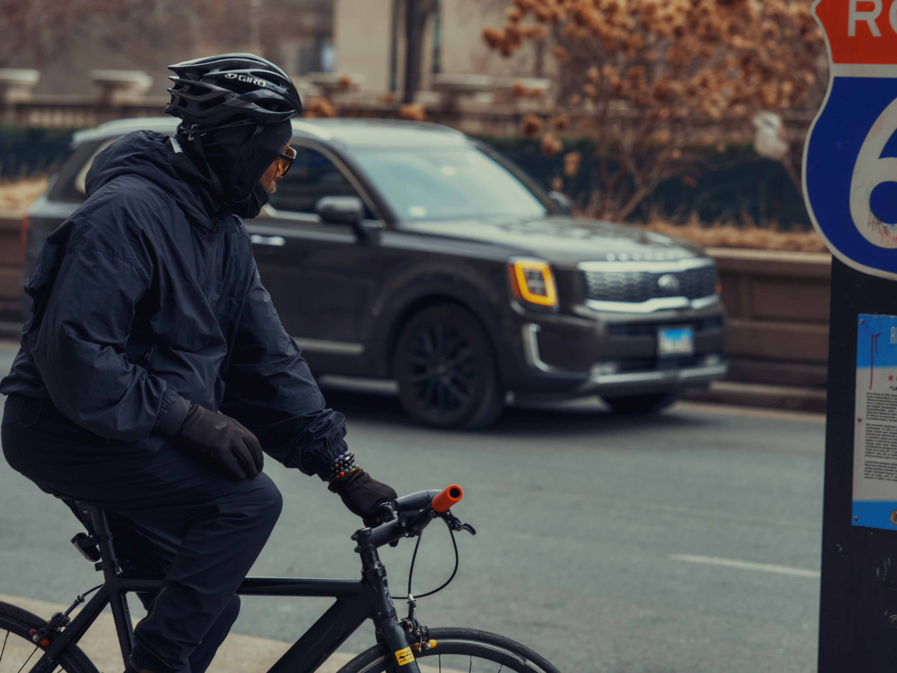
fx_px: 3446
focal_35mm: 133
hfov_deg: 14.8
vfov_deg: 11.1
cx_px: 513
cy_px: 340
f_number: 3.5
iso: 500
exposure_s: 1/500
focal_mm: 90
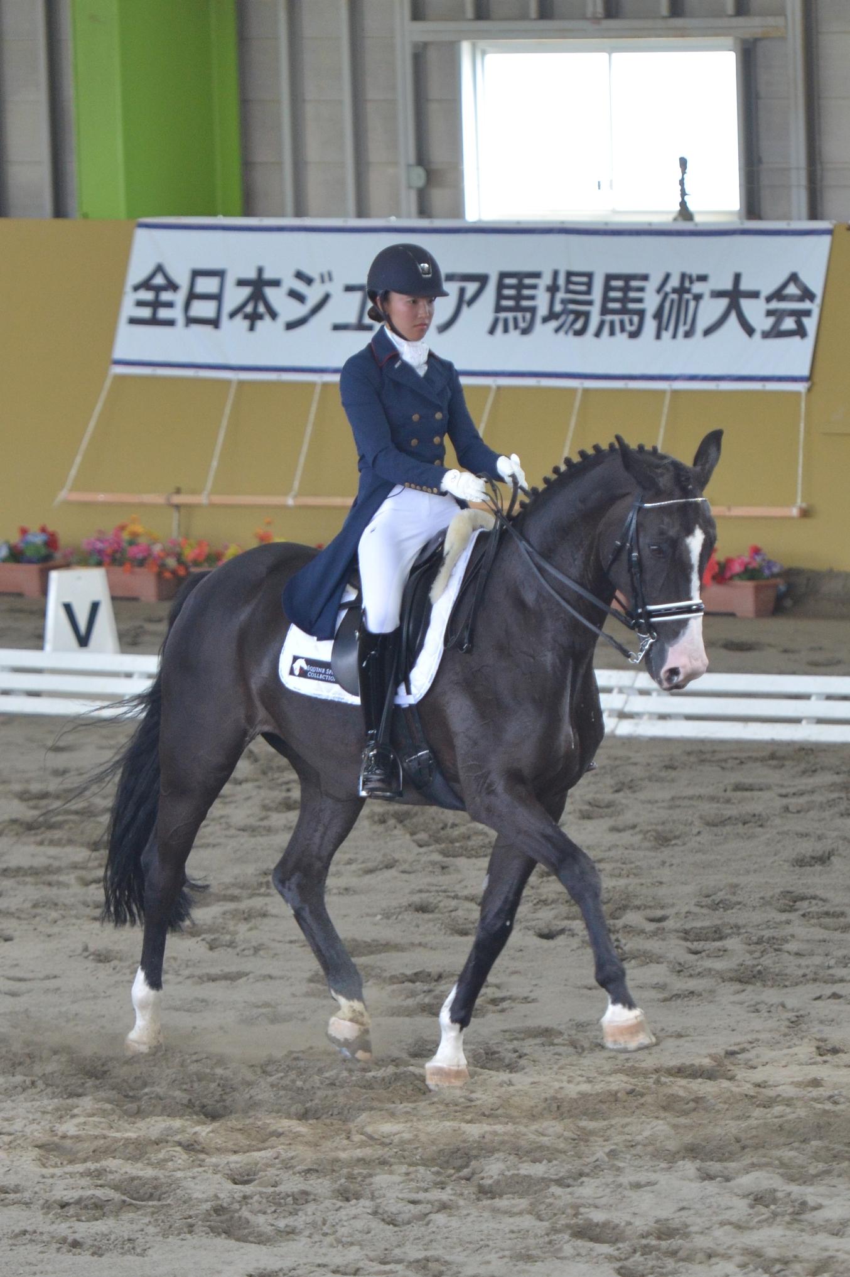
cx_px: 425
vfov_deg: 9.8
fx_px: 7445
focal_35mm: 210
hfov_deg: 6.5
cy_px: 638
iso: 800
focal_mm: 140
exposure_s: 1/400
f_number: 2.8
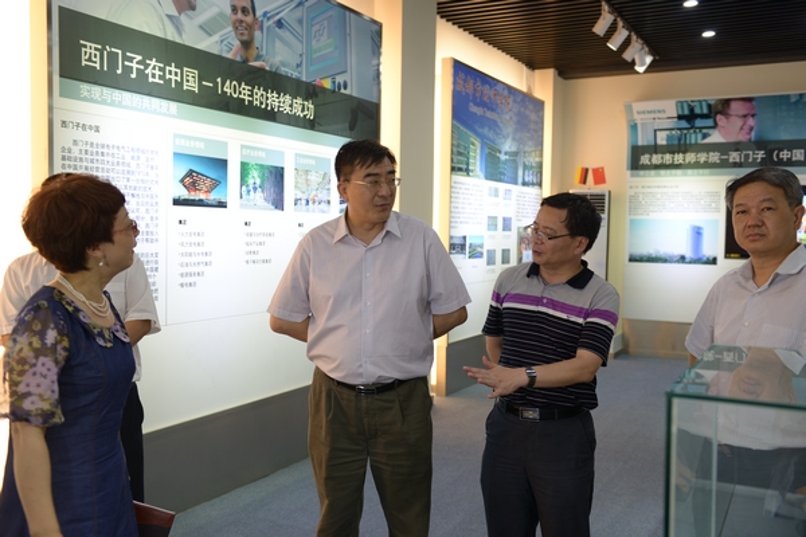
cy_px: 268
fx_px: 806
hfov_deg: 53.1
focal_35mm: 36
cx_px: 403
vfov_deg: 36.9
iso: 360
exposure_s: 1/40
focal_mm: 36
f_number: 3.5
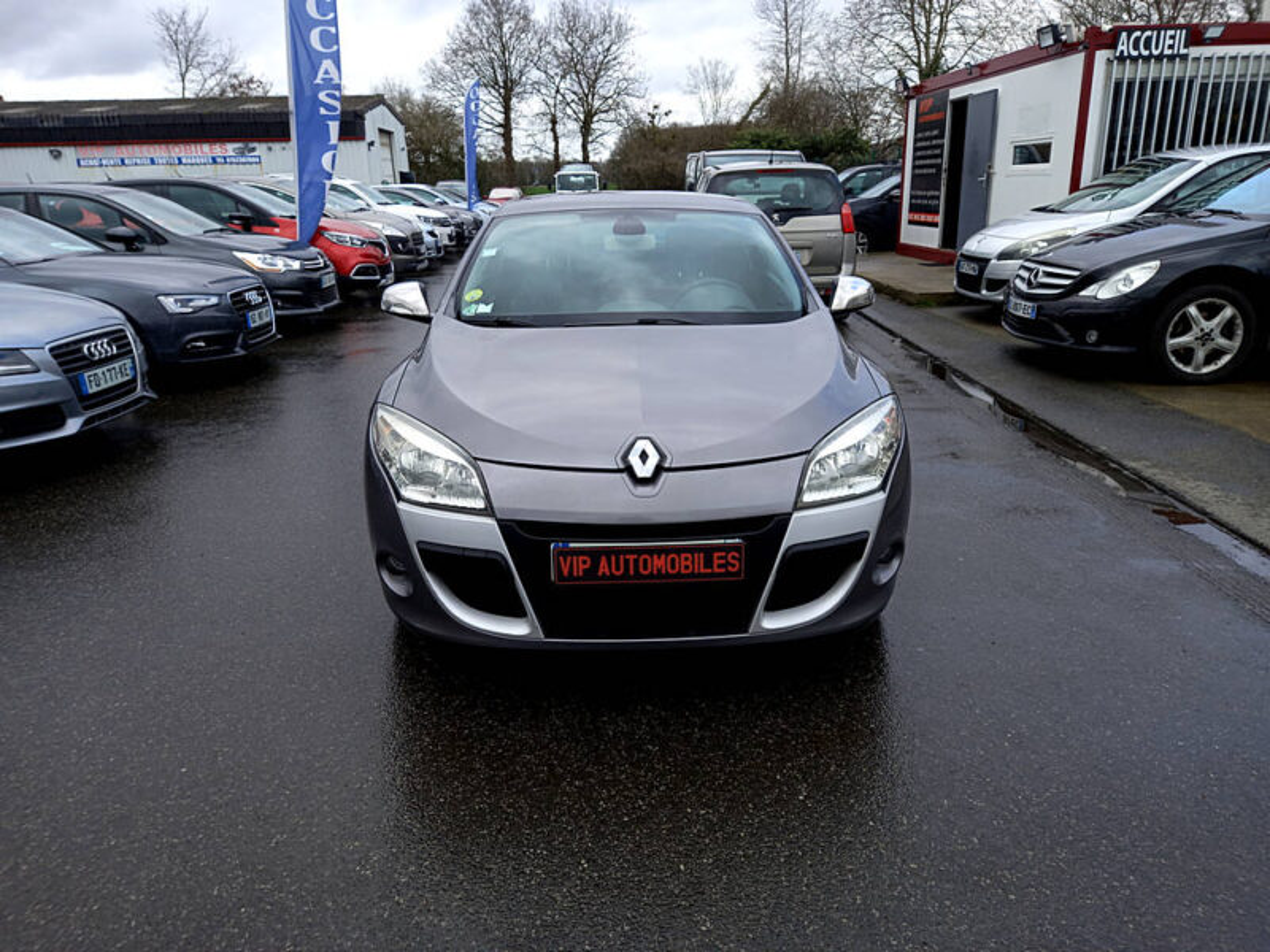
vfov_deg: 54.9
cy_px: 476
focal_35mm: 25
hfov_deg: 69.4
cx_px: 635
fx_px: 917
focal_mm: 4.6
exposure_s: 1/216
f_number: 2
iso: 25
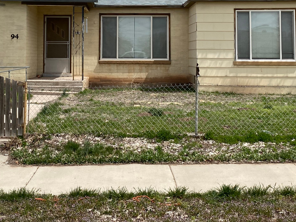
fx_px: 479
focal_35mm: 56
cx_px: 110
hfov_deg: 34.2
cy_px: 33
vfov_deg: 25.5
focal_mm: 4.25
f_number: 1.8
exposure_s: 1/5747
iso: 32
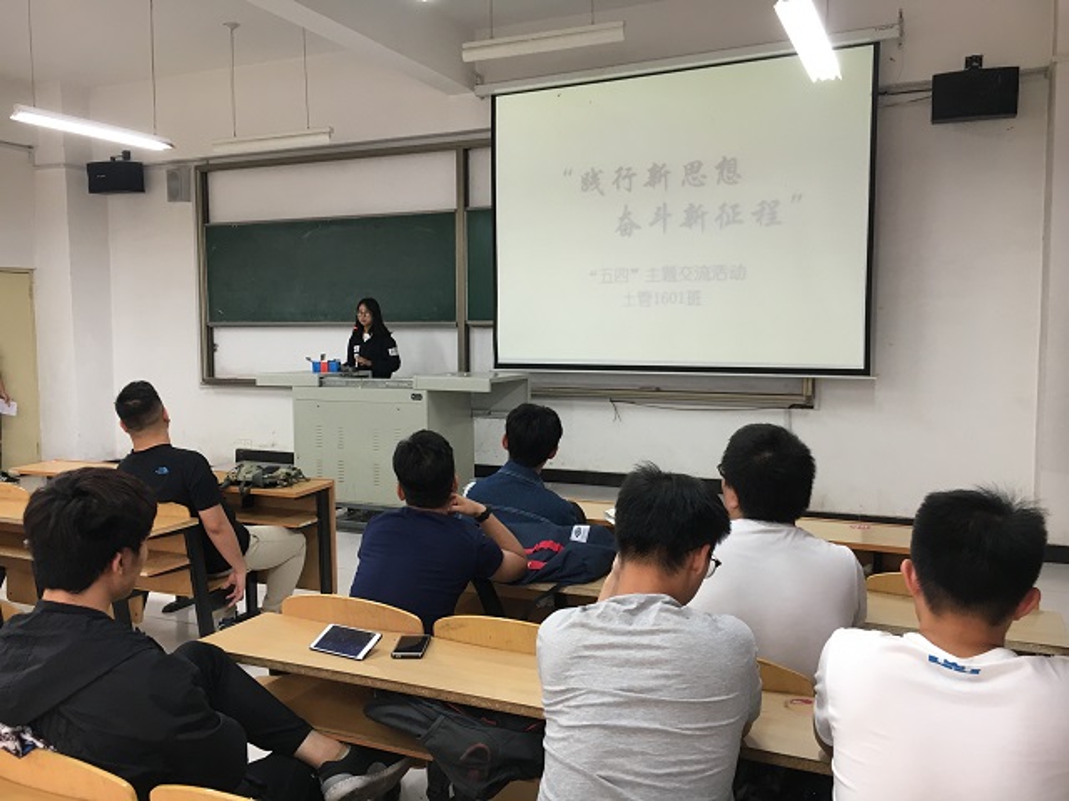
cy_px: 400
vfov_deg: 48.2
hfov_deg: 61.7
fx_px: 896
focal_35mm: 29
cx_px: 534
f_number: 2.2
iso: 100
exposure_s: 1/33
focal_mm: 4.15
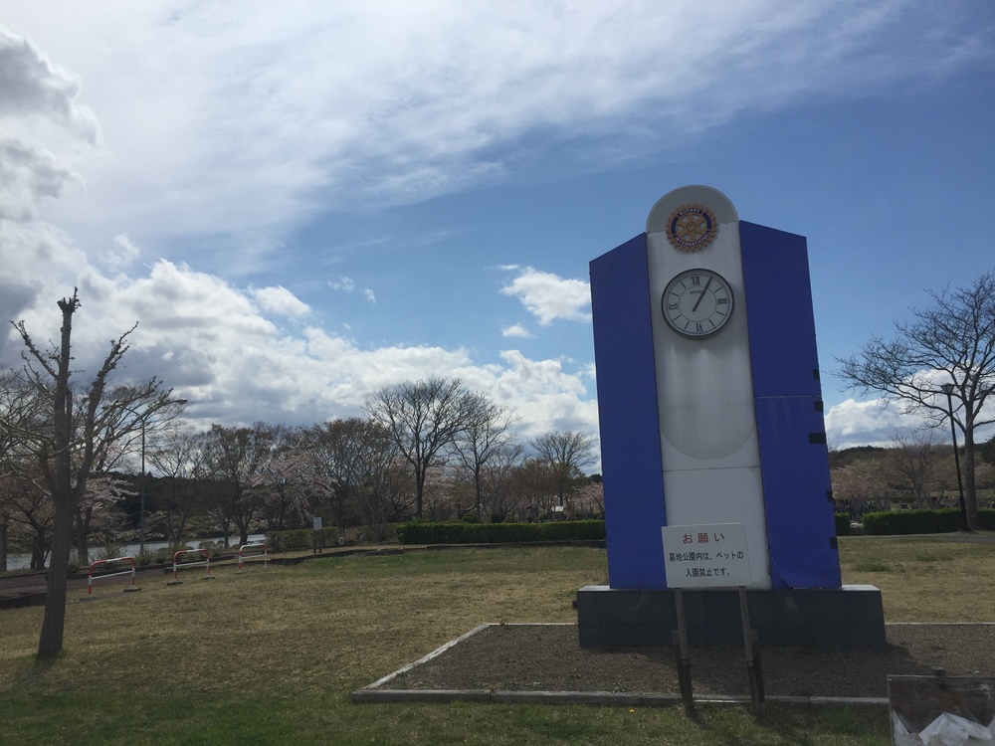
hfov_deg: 61.7
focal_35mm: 29
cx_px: 498
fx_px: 834
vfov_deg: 48.2
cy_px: 373
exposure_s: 1/5650
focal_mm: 4.15
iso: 32
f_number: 2.2
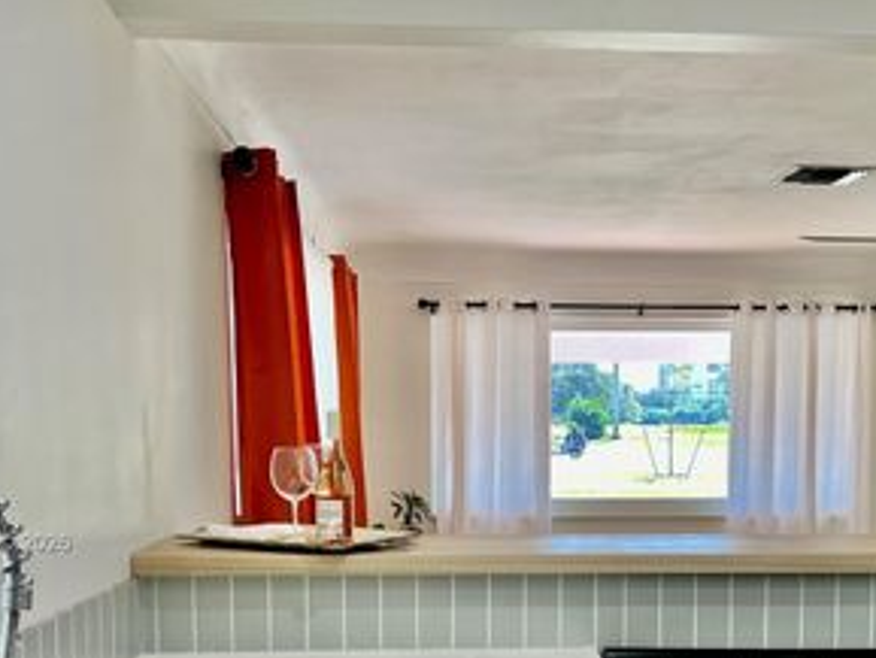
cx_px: 533
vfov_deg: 31.2
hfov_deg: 41.8
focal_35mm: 45
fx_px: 1139
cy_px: 544
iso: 50
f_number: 1.5
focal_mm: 5.7
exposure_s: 1/120
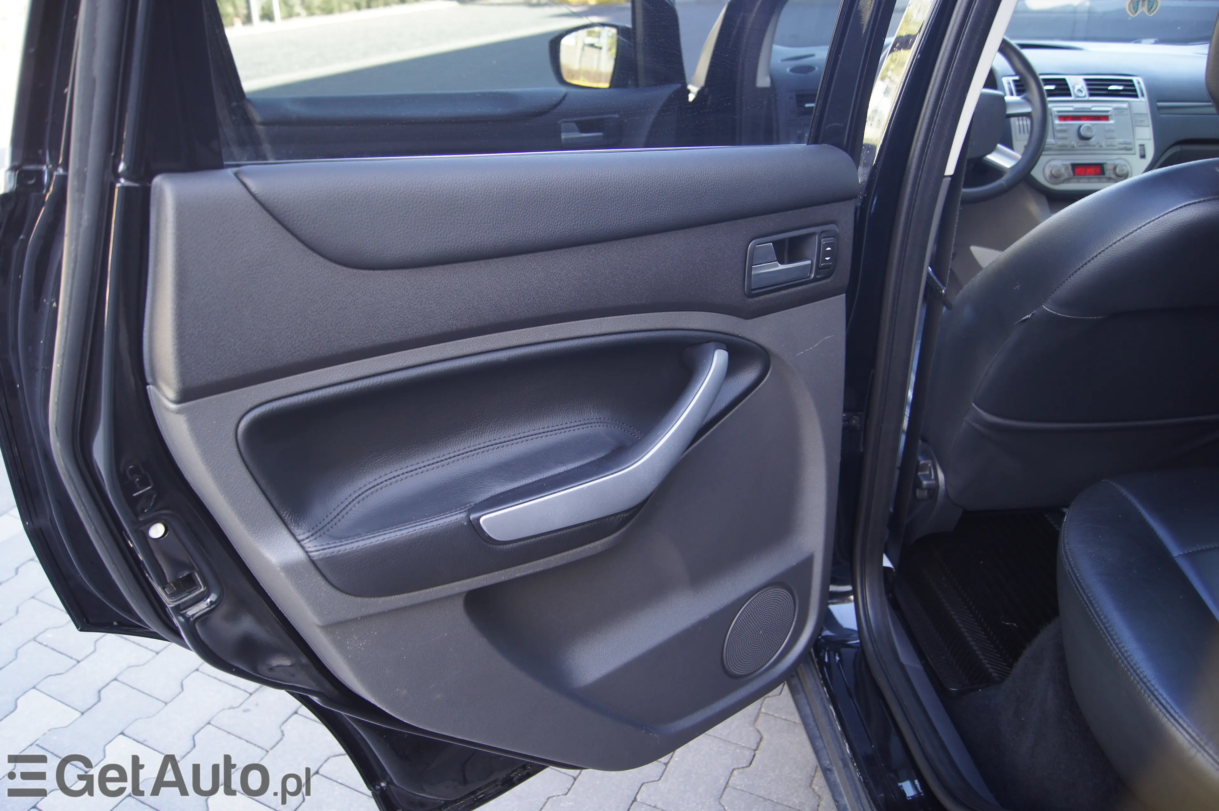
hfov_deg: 67.4
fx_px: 914
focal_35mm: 27
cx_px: 610
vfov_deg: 47.9
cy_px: 406
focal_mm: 18
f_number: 3.5
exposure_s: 1/30
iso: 160
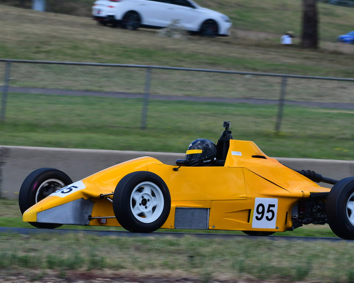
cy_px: 142
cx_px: 182
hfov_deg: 5.1
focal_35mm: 376
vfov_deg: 4.1
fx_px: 3939
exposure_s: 1/640
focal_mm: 200
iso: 640
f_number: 11
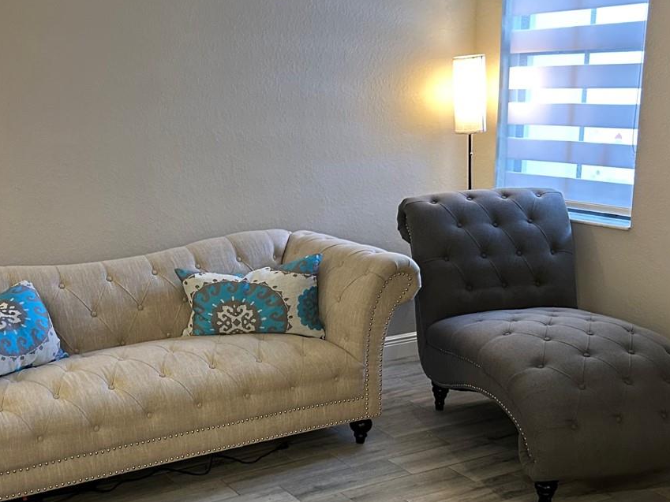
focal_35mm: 49
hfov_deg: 38.7
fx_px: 949
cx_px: 262
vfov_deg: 29.4
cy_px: 355
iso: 250
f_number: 1.5
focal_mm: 5.7
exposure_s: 1/60
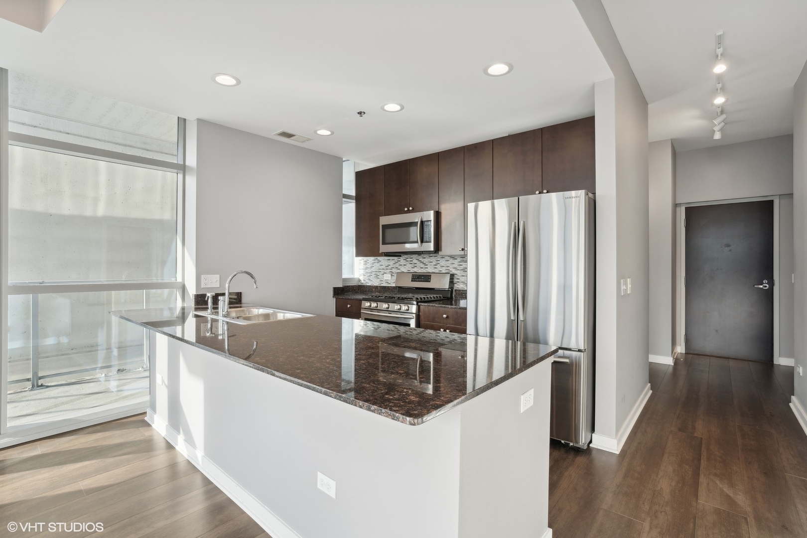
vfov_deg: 73.7
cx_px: 404
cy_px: 269
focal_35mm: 16
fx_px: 359
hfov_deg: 96.7
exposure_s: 1/40
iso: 320
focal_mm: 16
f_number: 9
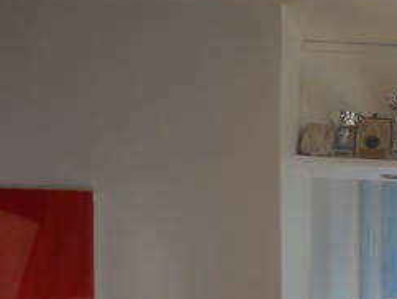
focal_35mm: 88
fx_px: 1010
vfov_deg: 15.7
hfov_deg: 19.6
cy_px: 427
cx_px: 581
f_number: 3.2
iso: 80
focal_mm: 4.9
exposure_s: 1/30
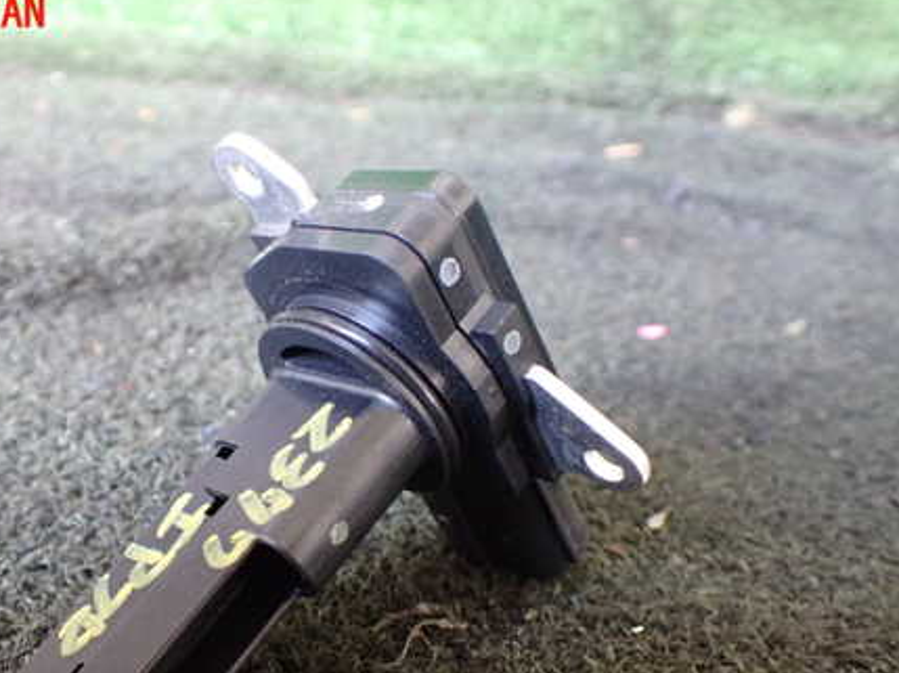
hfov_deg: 44.1
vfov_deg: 33.9
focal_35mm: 42
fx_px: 1090
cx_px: 293
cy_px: 459
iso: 800
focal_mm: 5.4
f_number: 2.3
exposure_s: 1/30
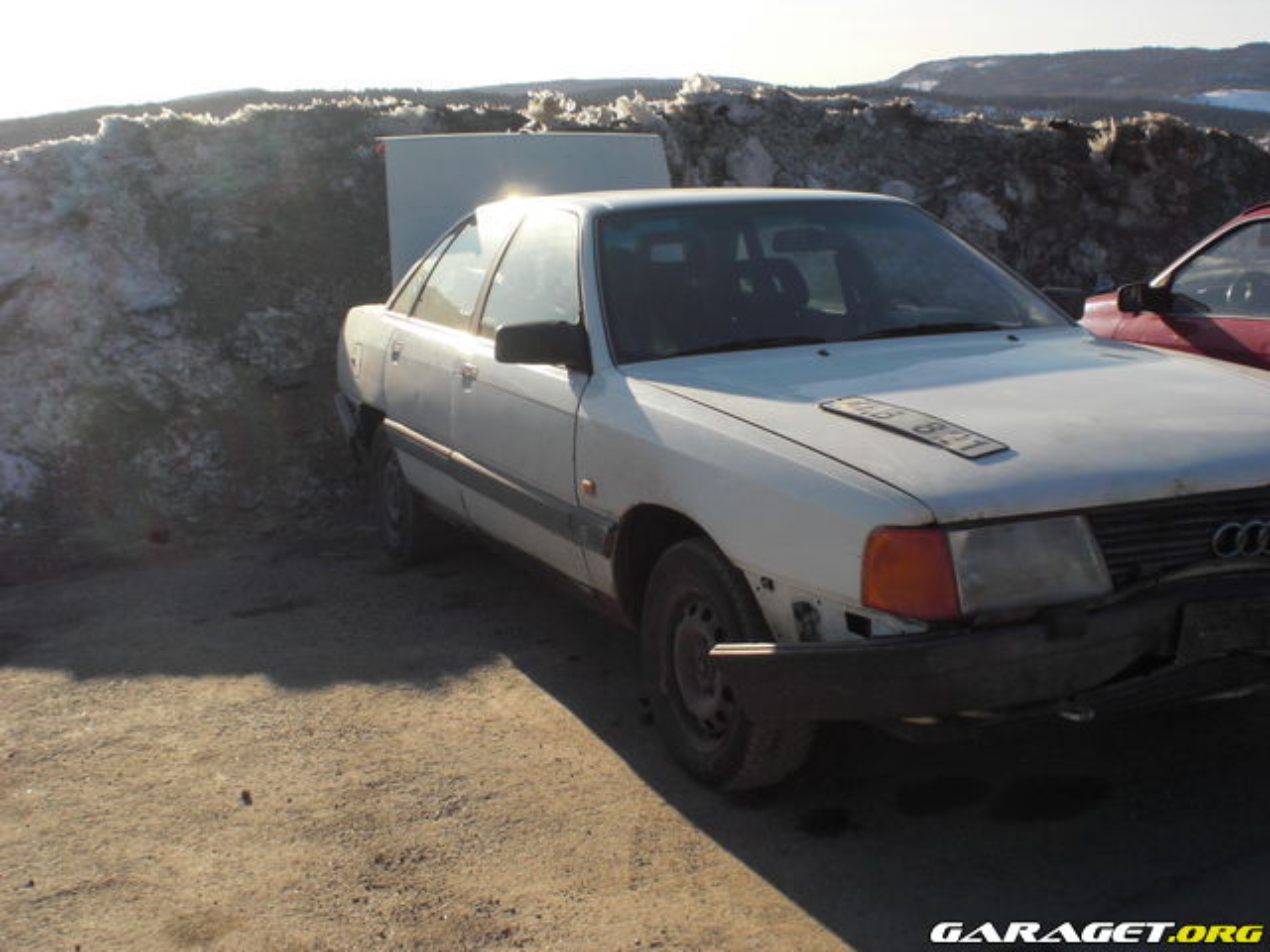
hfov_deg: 49.0
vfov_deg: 37.7
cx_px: 635
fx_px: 1394
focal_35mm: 38
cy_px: 476
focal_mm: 6.3
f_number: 5.6
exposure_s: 1/400
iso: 64
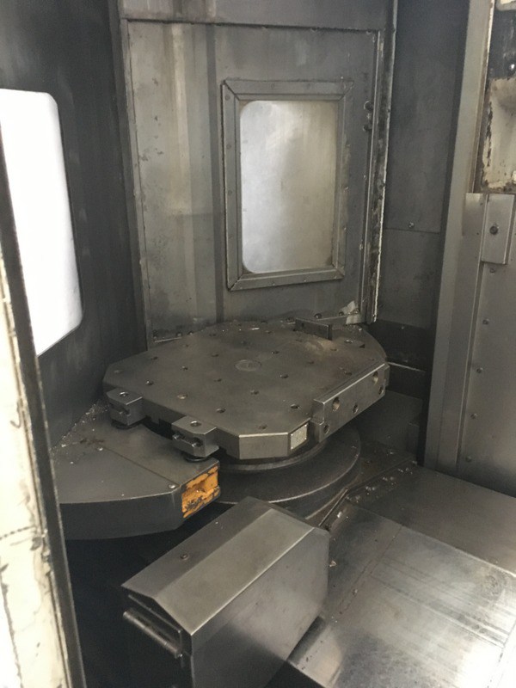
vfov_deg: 61.7
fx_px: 576
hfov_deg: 48.2
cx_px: 258
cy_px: 344
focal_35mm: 29
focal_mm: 4.15
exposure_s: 1/17
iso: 320
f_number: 2.2
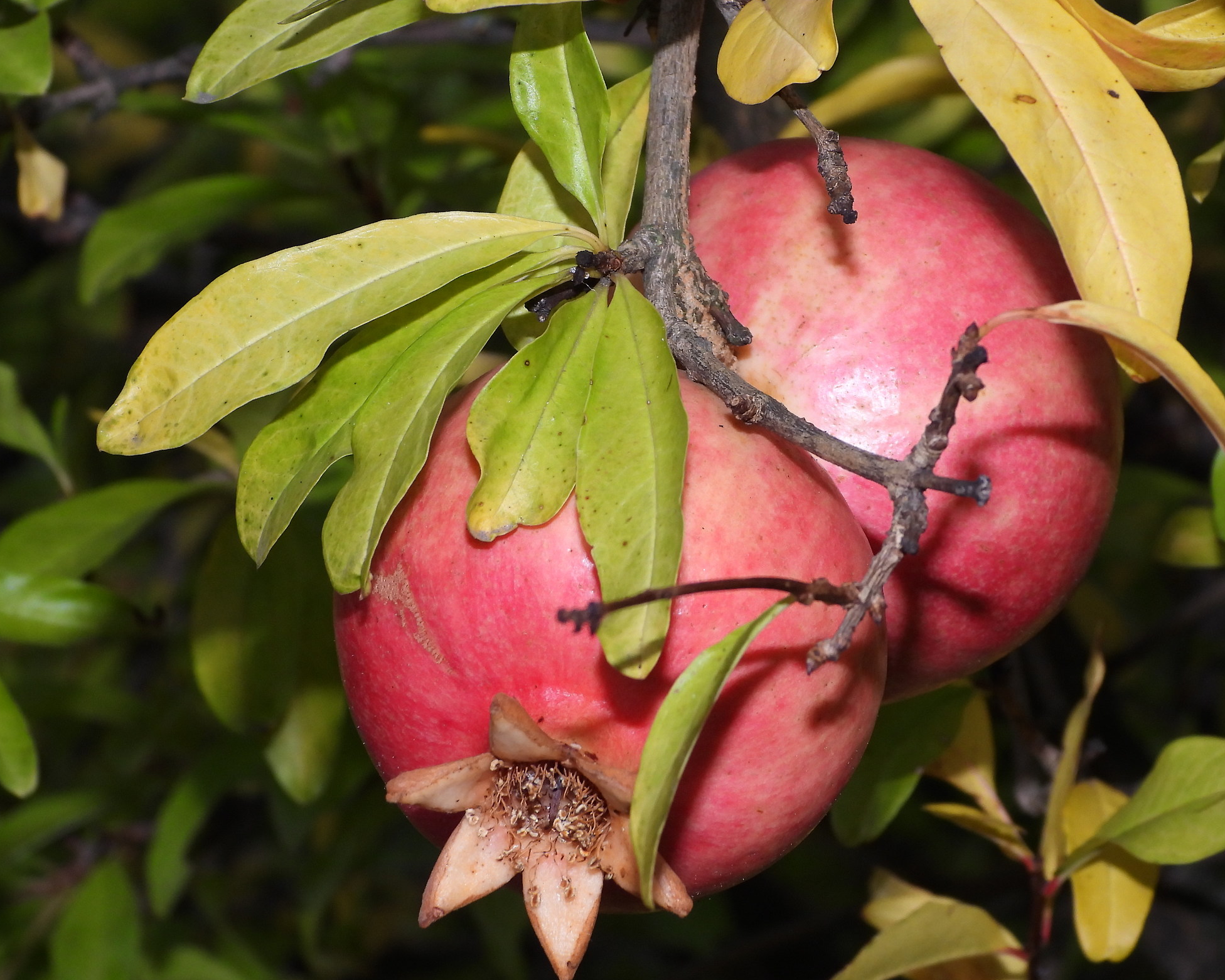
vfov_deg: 8.9
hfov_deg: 11.1
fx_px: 6309
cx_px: 703
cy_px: 426
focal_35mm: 174
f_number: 4
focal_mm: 26.1
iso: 200
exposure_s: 1/60
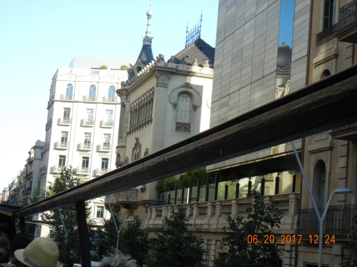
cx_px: 178
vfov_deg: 19.1
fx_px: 794
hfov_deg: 25.3
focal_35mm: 77
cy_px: 134
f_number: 4.3
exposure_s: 1/250
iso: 160
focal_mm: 13.9
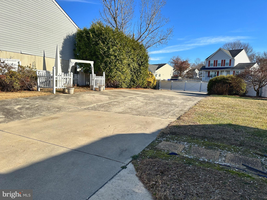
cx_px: 134
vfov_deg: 56.8
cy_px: 100
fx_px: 185
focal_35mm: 24
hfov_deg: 71.6
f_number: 1.78
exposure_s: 1/4348
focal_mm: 6.86
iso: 80
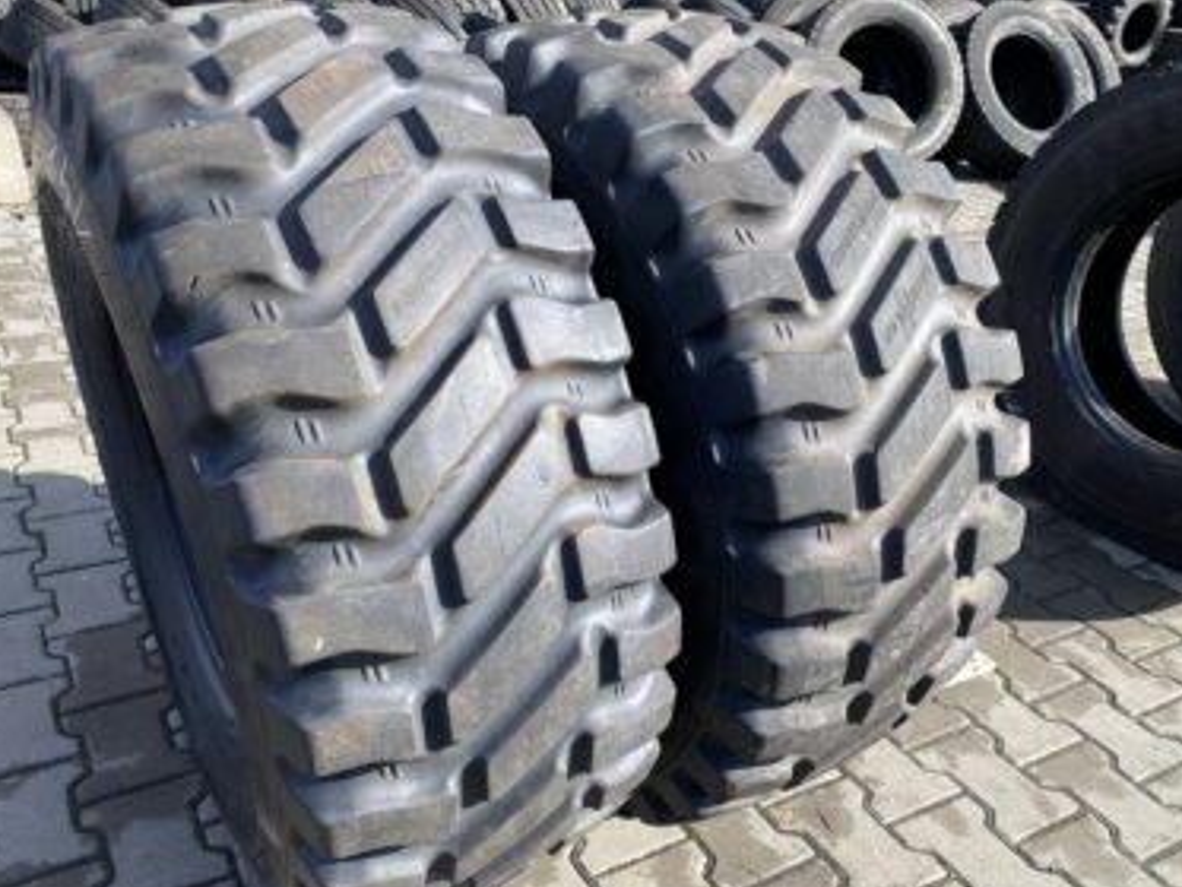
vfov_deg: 46.8
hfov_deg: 59.9
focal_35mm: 30
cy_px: 458
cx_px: 561
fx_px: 1025
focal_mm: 4.25
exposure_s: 1/822
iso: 32
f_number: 1.8
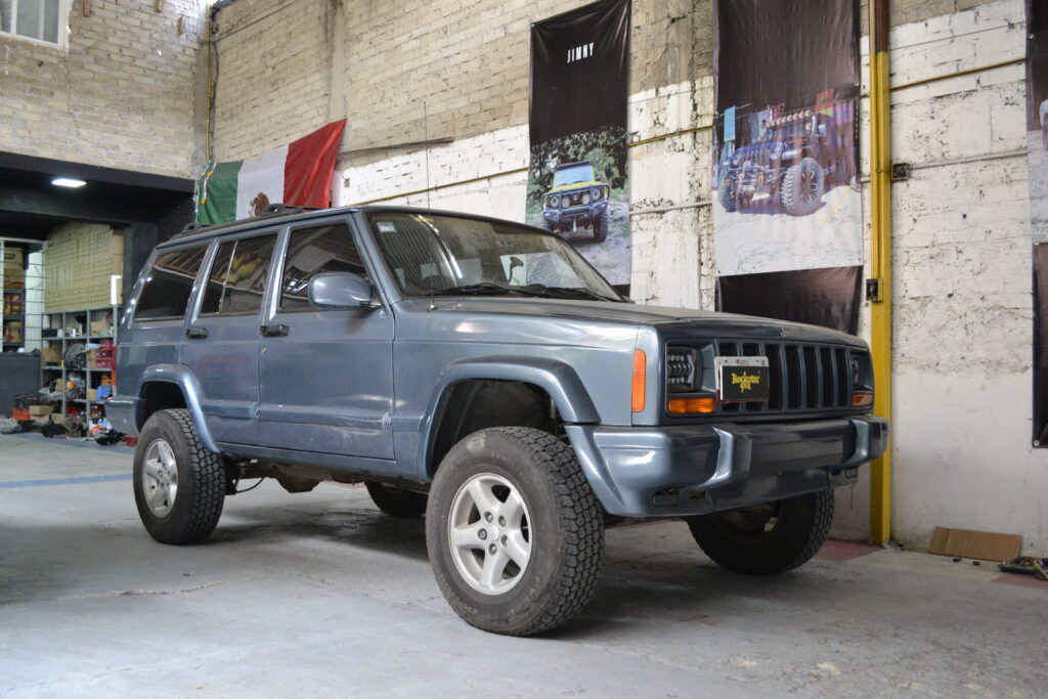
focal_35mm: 33
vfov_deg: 40.0
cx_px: 524
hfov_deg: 57.2
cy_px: 350
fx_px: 961
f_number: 3.8
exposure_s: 1/60
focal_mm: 22
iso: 1400
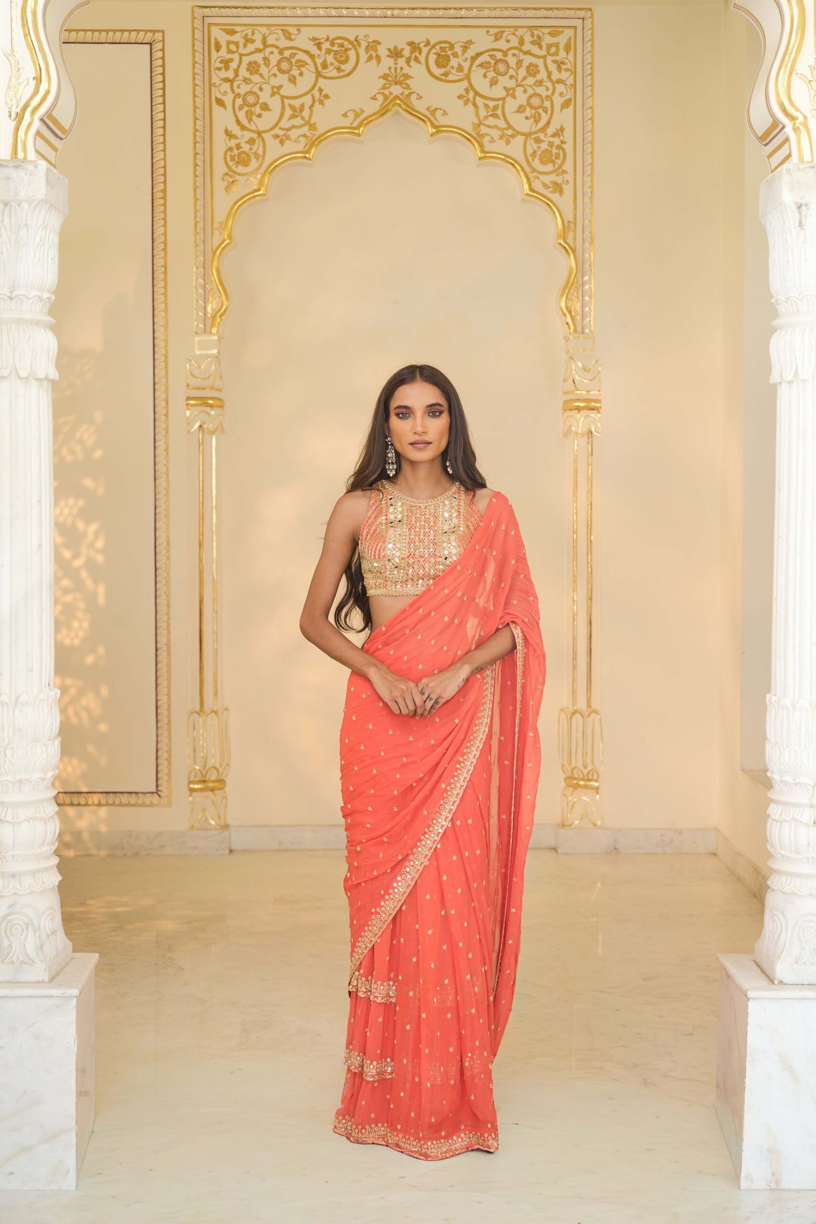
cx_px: 408
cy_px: 612
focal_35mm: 56
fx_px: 1904
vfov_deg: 35.6
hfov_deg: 24.2
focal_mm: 56
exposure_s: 1/80
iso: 200
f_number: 5.6
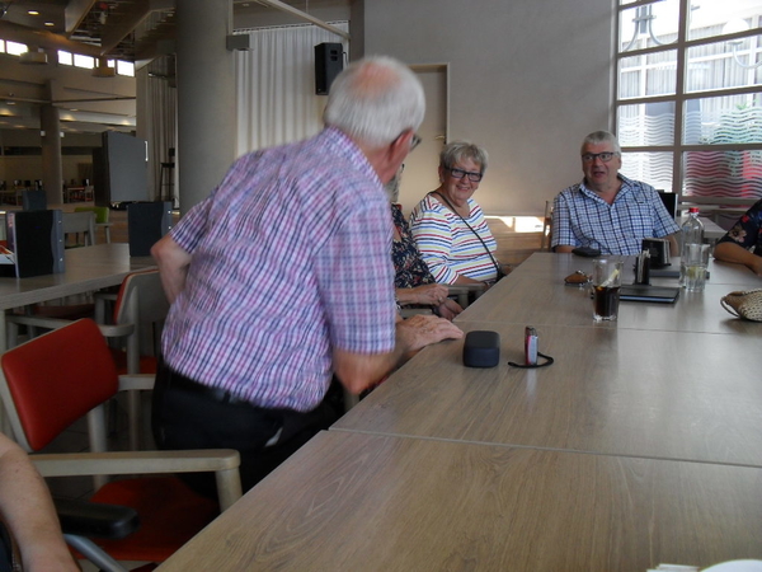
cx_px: 381
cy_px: 286
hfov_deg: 52.6
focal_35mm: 35
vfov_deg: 40.7
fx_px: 770
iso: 120
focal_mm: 6.3
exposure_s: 1/45
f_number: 3.2
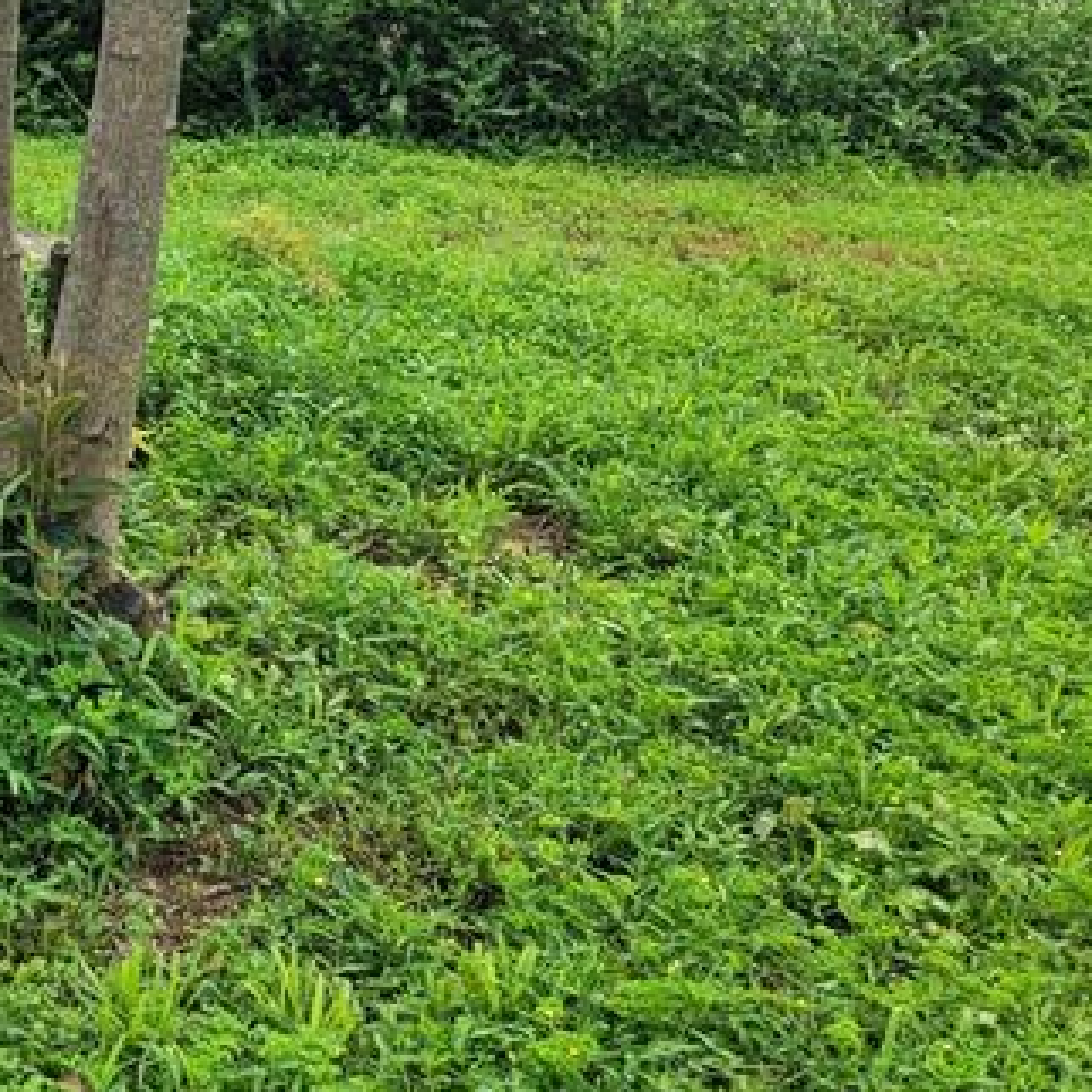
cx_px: -465
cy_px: 285
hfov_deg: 20.7
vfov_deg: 23.5
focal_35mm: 73
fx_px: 2605
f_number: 1.8
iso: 40
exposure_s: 1/1484
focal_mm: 5.4
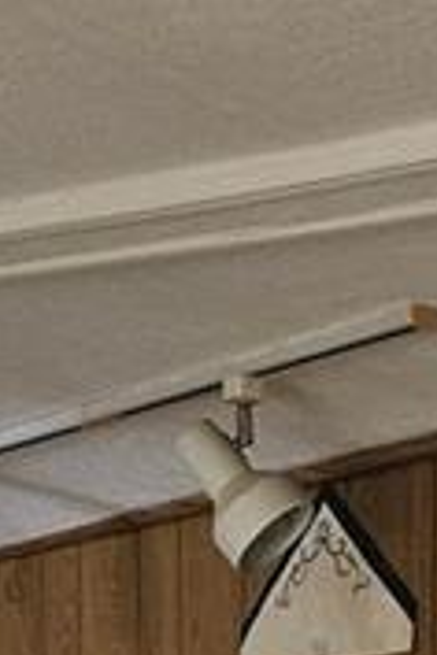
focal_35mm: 162
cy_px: 1477
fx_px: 2950
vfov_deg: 11.0
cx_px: 652
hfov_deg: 8.3
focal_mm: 5.4
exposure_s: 1/30
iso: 640
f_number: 1.8
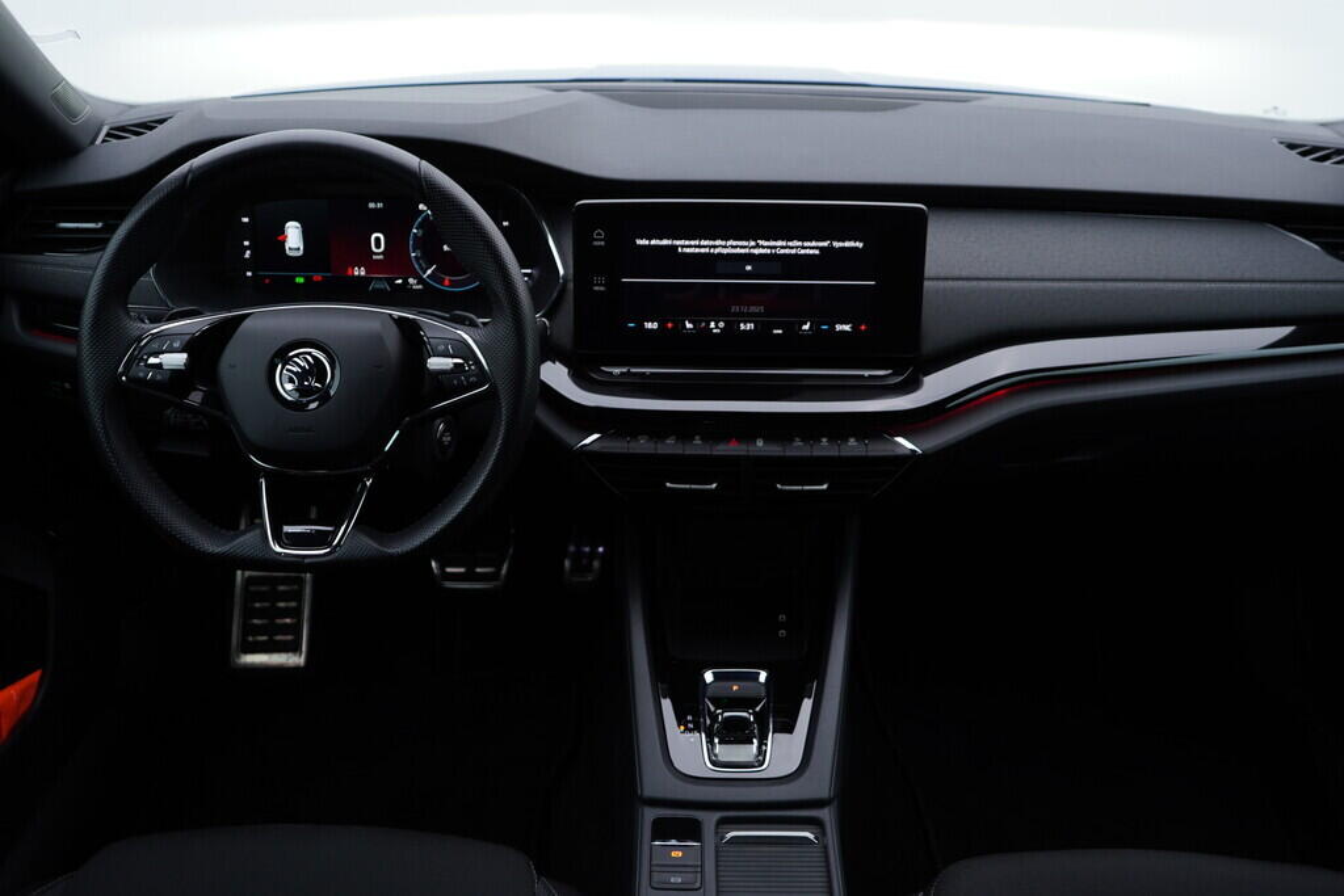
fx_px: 1344
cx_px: 672
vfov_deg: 36.9
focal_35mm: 36
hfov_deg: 53.1
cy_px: 448
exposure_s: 1/50
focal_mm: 24
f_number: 3.2
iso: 125
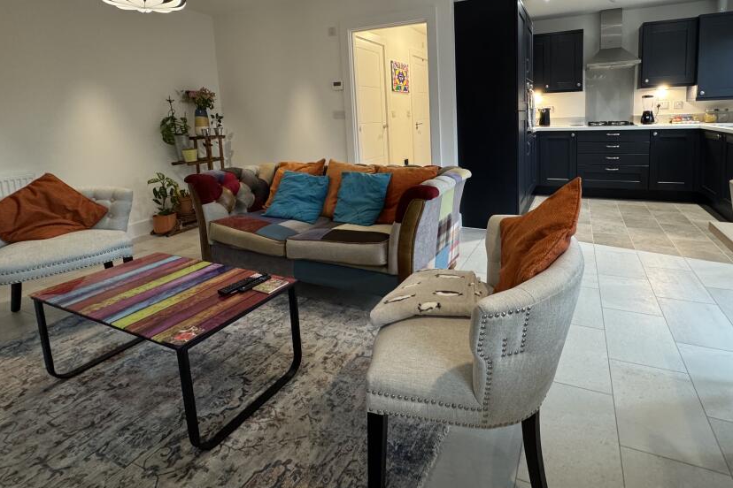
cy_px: 156
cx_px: 436
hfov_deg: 89.0
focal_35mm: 18
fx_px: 366
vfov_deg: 65.3
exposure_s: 1/50
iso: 320
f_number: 2.2
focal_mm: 2.22
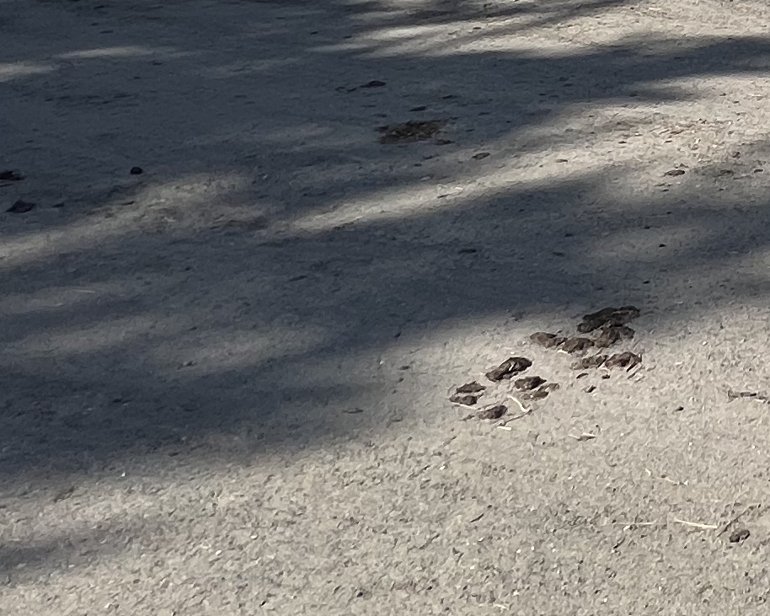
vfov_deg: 22.4
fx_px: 1276
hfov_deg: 24.4
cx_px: 1212
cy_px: -307
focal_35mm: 56
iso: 32
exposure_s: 1/1980
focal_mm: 1.57
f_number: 1.8
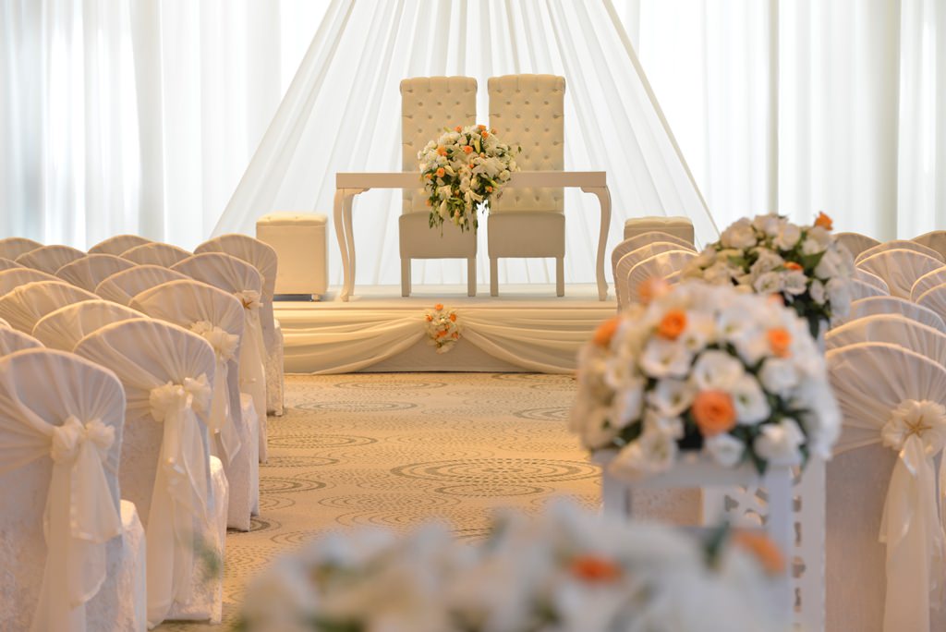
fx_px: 3286
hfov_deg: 16.4
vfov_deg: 11.0
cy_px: 316
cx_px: 473
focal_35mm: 125
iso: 200
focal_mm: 125
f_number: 8
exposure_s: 1/6
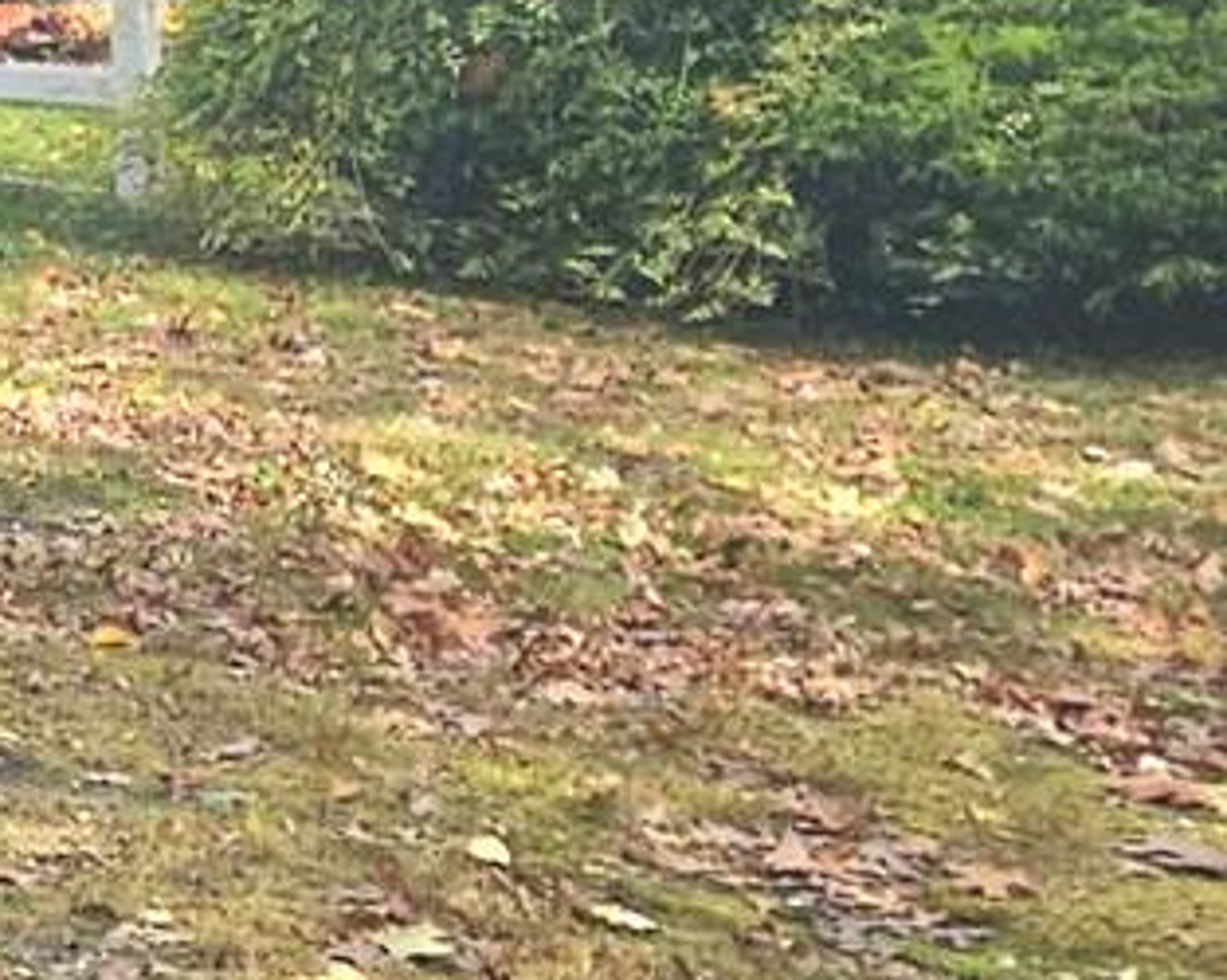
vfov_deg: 18.0
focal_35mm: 83
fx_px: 3012
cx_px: -1466
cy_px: 4
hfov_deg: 15.8
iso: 50
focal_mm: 2.2
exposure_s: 1/1429
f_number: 2.2
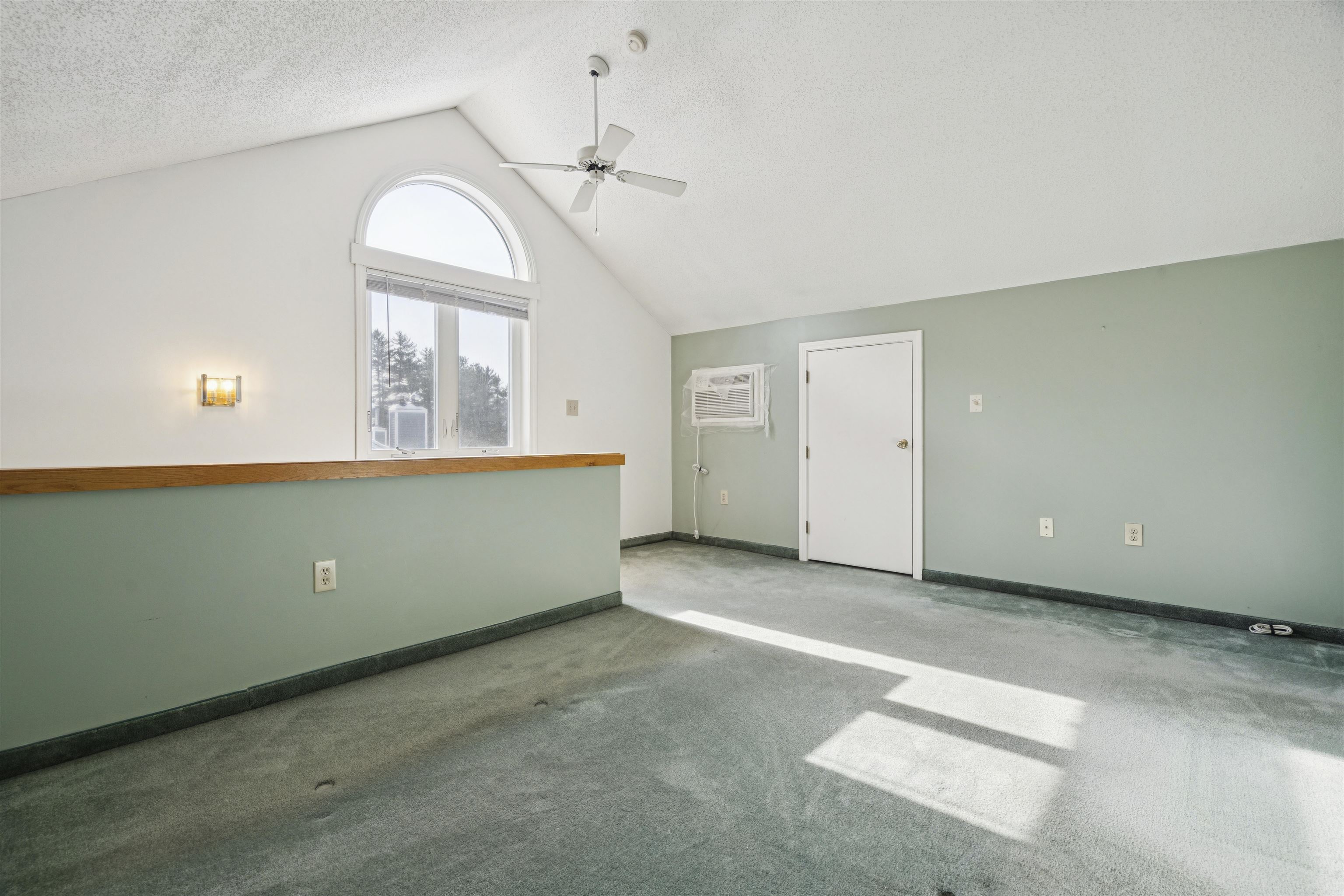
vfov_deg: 73.7
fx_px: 597
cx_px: 672
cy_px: 448
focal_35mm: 16
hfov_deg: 96.7
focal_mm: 16
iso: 640
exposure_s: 1/50
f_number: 8
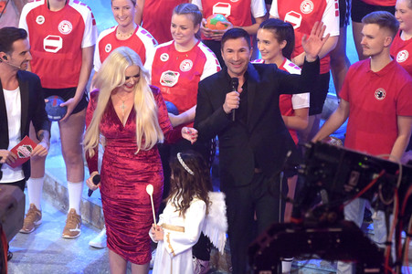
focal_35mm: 360
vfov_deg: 3.8
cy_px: 137
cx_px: 206
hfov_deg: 5.7
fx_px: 4117
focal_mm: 360
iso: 12800
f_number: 5.6
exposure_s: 1/400
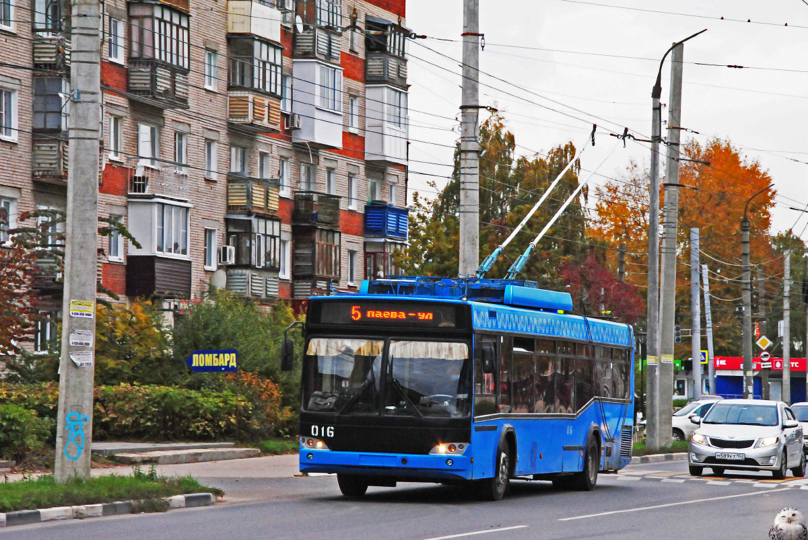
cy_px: 270
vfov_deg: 9.4
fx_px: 3303
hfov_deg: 13.9
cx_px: 404
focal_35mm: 147
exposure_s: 1/60
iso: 800
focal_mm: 98
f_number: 22
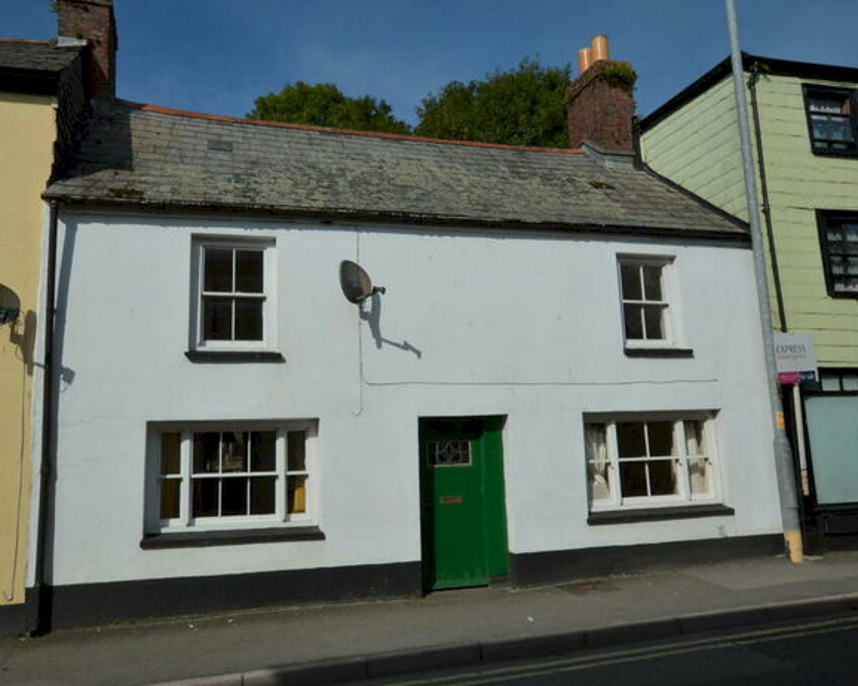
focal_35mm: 26
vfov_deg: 55.7
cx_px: 389
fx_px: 649
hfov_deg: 66.8
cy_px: 344
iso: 800
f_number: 16
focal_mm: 15
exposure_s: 1/1000
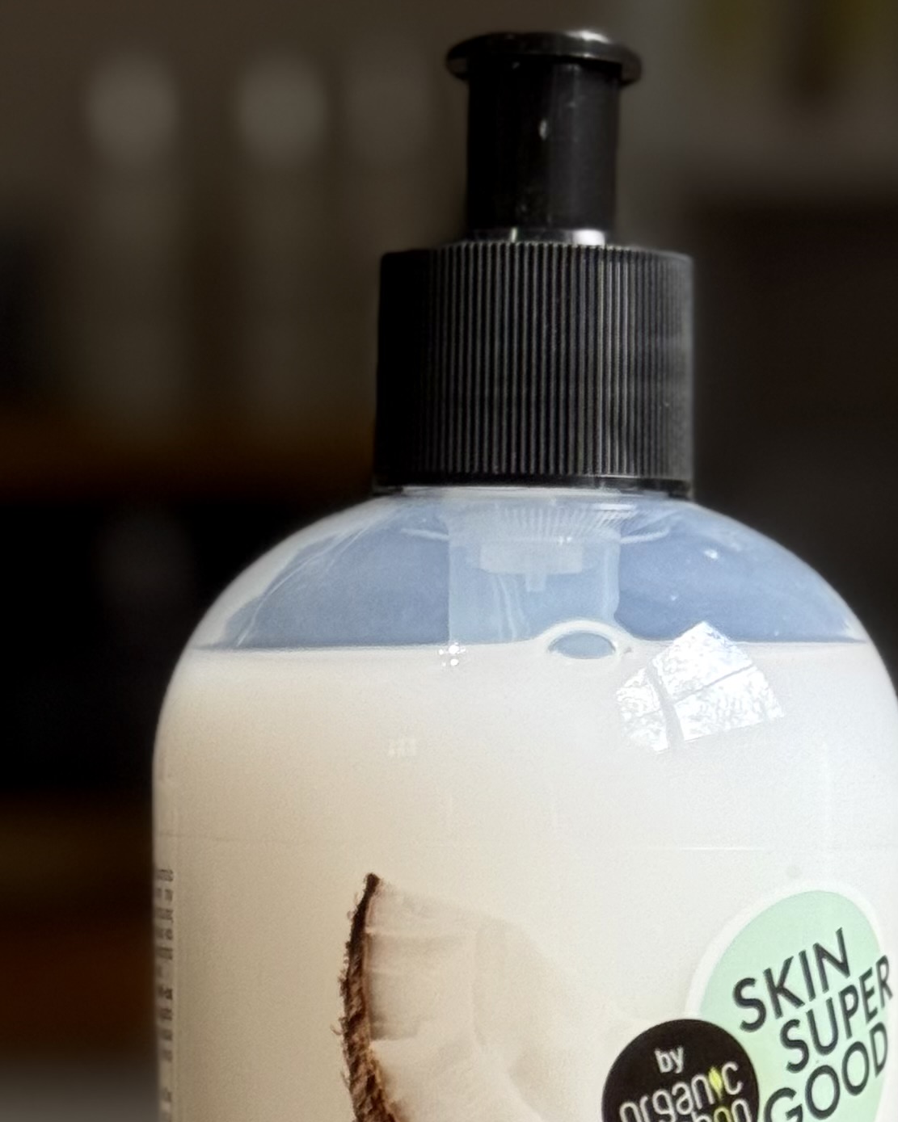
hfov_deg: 11.3
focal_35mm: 136
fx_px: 4519
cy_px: 995
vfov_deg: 14.0
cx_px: 640
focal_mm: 6.76
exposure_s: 1/121
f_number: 1.78
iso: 100
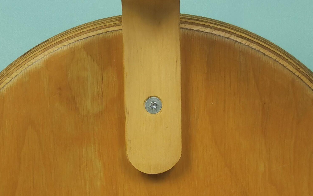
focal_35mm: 135
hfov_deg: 15.5
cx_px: 113
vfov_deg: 9.6
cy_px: 227
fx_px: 1152
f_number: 1.8
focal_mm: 5.58
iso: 50
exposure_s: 1/100
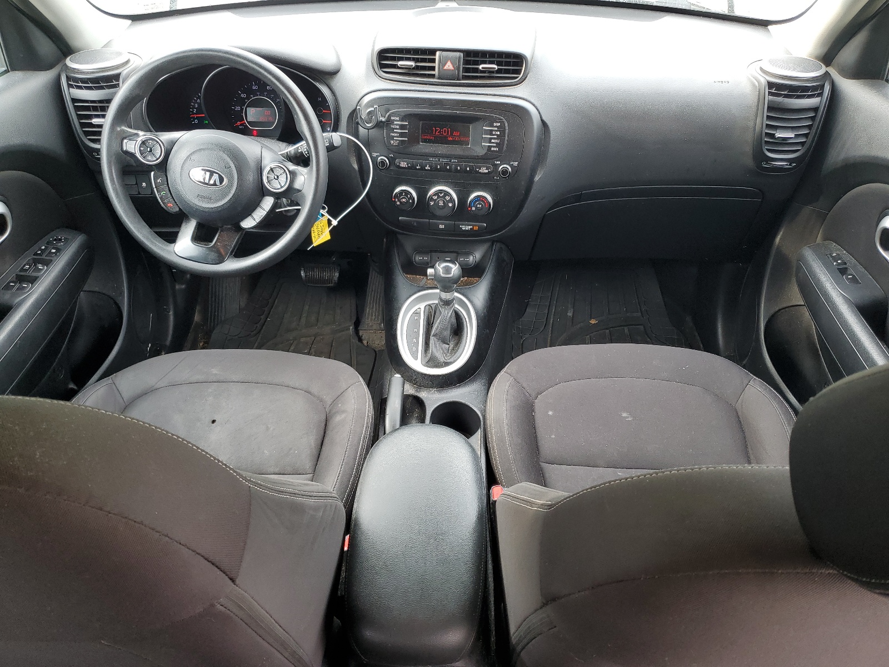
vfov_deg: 53.1
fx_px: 668
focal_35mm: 26
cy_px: 334
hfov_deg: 67.3
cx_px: 444
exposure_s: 1/60.2
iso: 51
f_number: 1.5
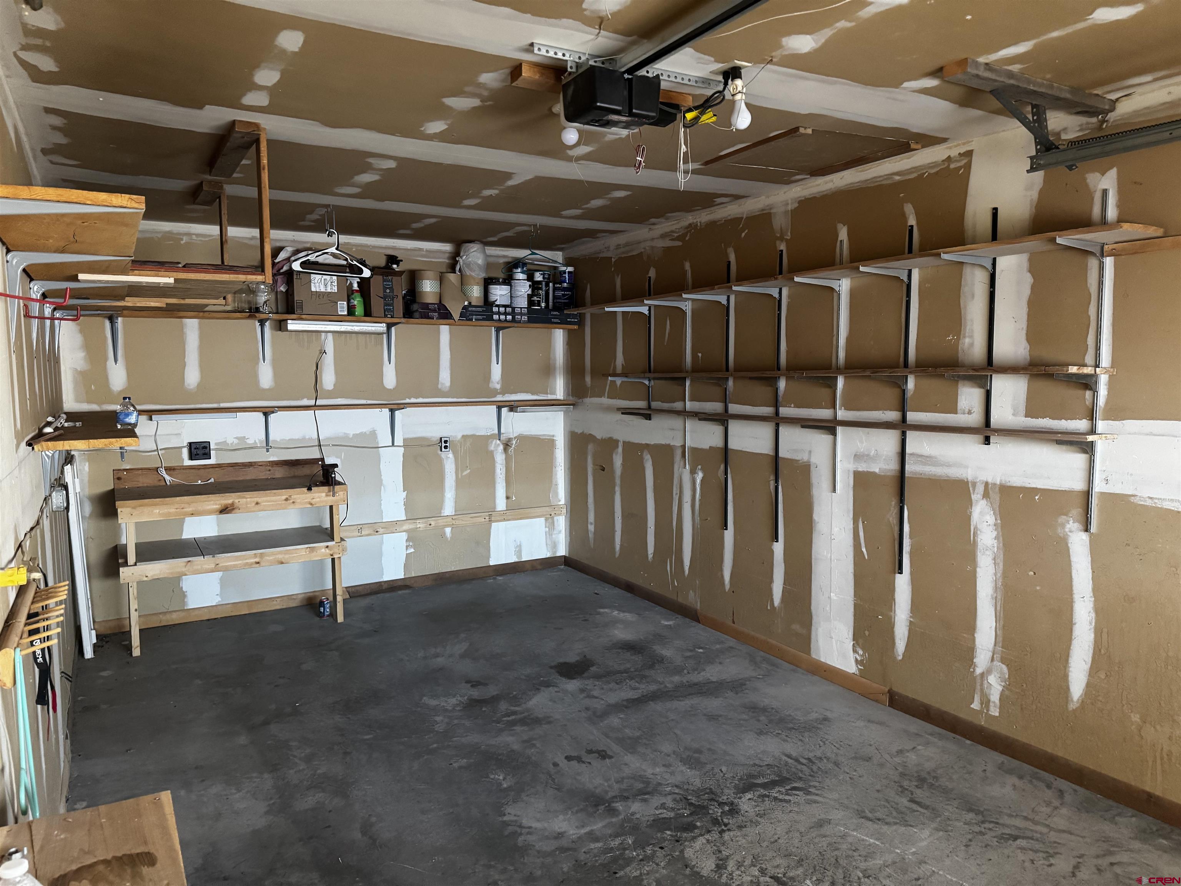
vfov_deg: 56.8
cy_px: 443
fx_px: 819
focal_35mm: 24
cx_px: 590
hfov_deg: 71.6
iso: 800
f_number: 1.78
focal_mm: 6.76
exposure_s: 1/40
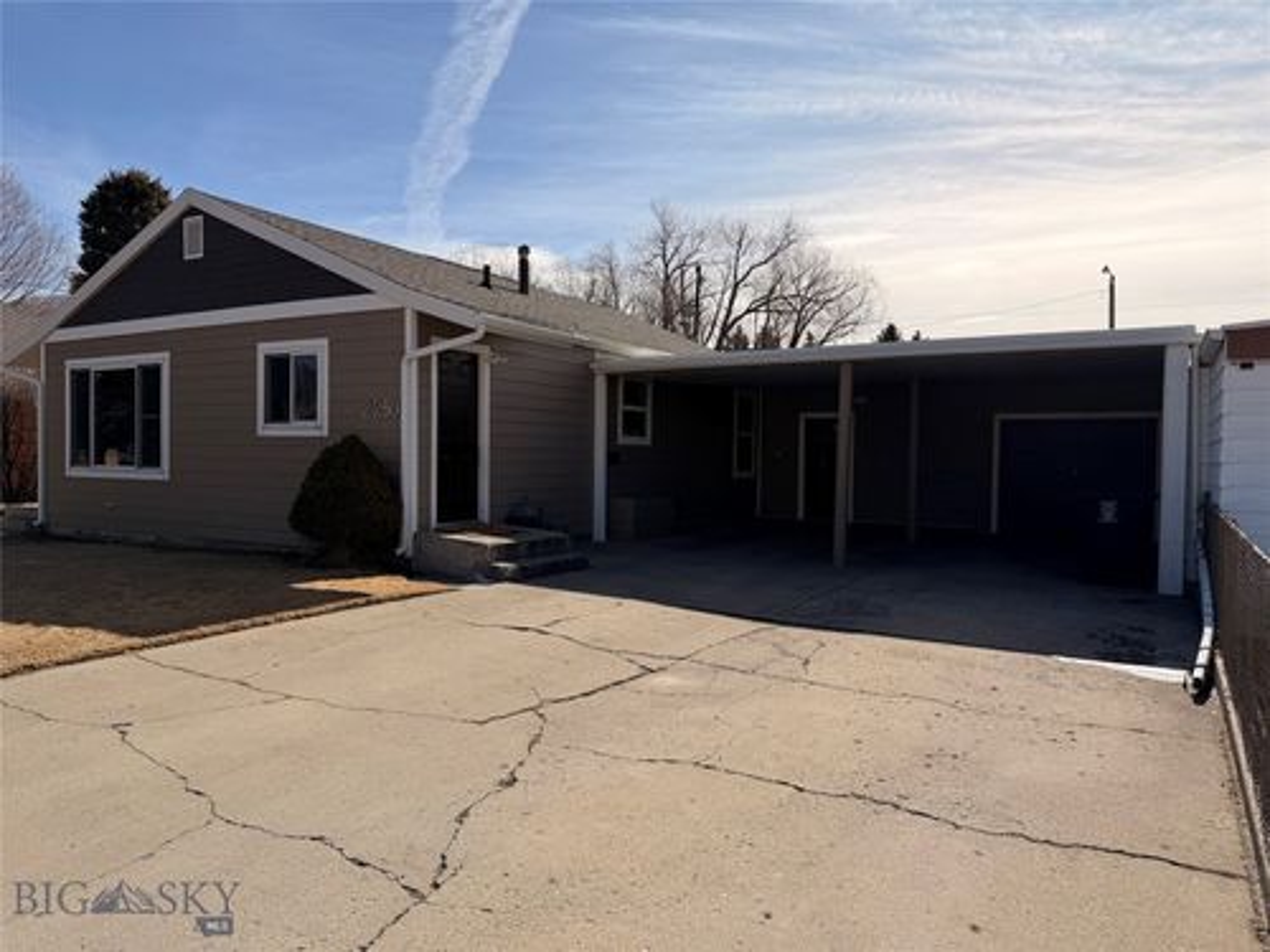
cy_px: 476
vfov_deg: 56.8
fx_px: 881
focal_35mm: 24
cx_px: 635
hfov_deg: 71.6
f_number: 1.78
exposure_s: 1/10309
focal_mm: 6.76
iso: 100
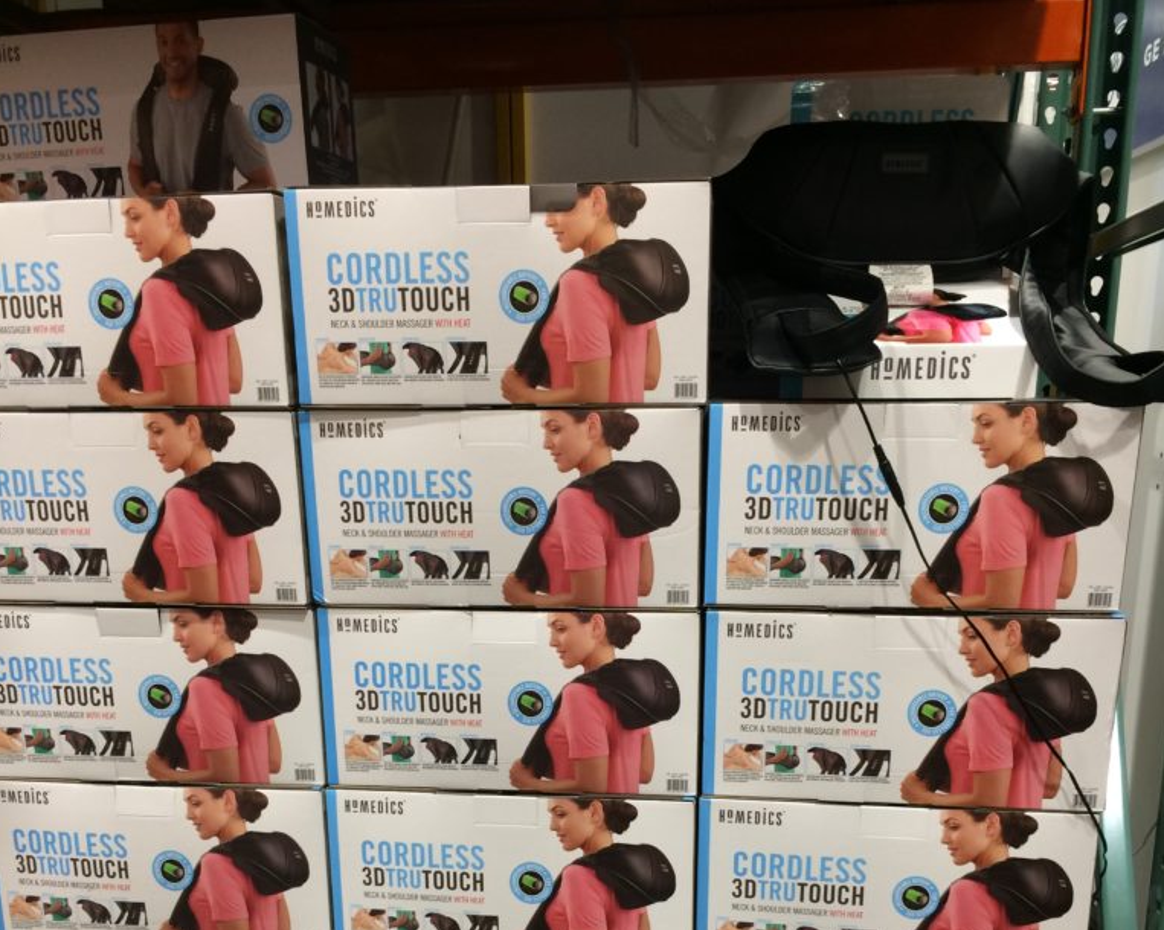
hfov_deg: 47.9
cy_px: 768
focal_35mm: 38
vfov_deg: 37.5
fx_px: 1309
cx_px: 583
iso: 100
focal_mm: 4.15
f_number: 2.2
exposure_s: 1/33
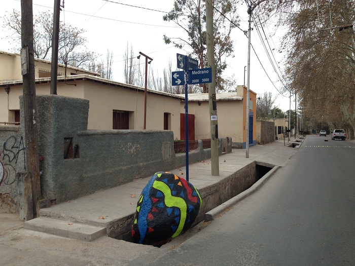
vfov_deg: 42.9
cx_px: 178
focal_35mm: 33
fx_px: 338
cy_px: 133
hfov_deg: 55.4
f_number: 2.4
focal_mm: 4.12
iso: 50
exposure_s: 1/257
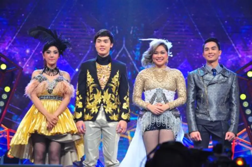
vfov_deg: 9.1
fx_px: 1049
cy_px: 84
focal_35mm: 150
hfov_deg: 13.7
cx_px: 126
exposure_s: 1/160
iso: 2500
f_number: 4.5
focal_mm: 100
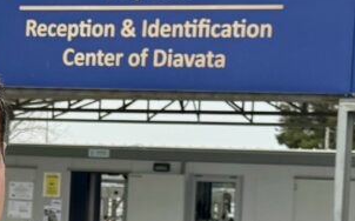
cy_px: 201
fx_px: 522
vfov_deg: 23.3
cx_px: -13
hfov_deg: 33.8
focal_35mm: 54
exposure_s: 1/2604
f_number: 1.78
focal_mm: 6.76
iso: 80
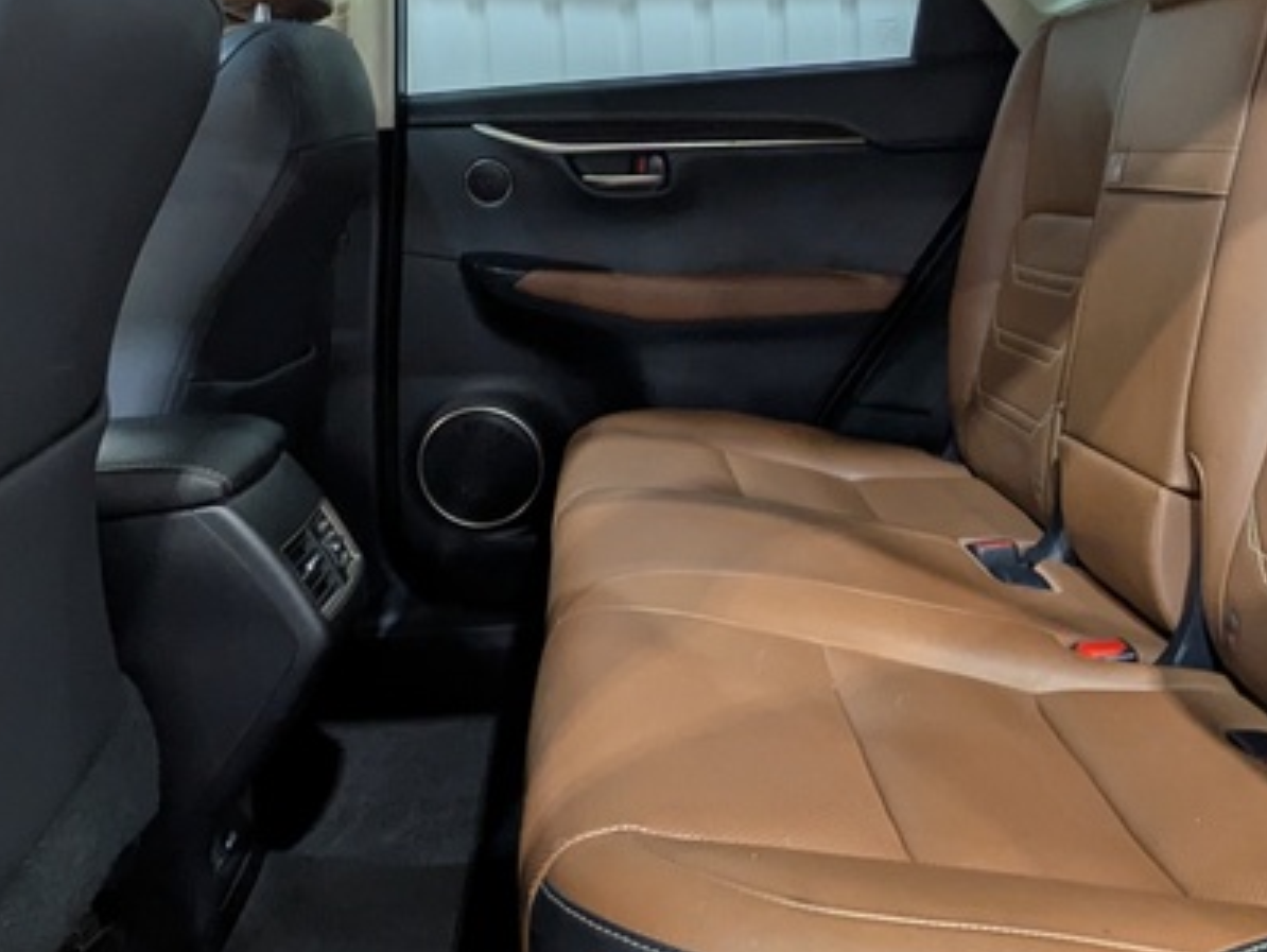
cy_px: 395
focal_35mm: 36
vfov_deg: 39.6
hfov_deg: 51.1
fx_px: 1318
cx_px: 732
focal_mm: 1.83
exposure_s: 1/25
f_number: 2.2
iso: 68
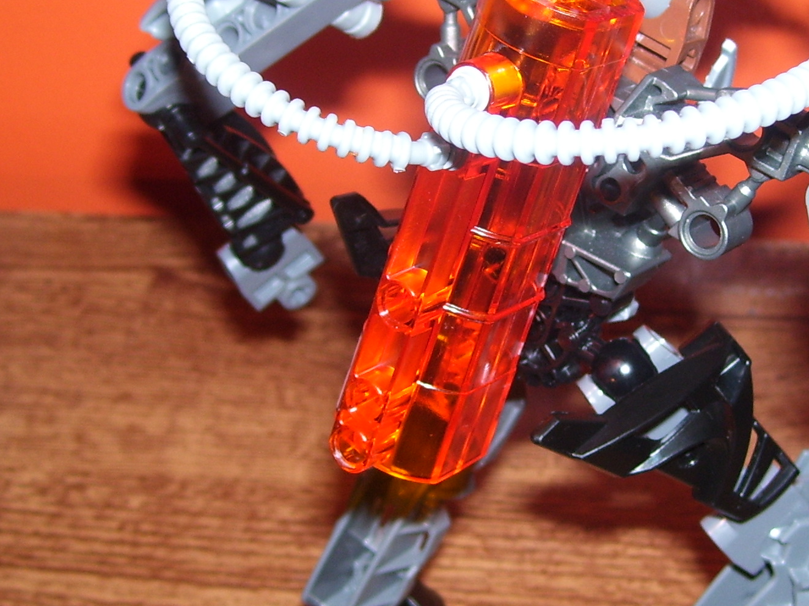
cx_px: 489
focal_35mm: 72
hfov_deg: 27.0
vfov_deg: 20.4
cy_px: 300
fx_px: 1683
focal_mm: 6
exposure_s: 1/60
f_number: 2.7
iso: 80
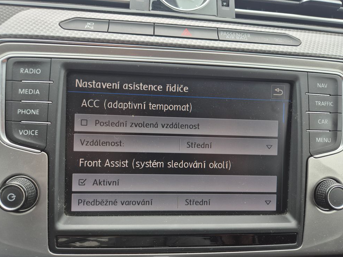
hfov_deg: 71.6
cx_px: 176
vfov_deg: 56.8
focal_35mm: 24
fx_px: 238
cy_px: 126
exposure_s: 1/67
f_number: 1.8
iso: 32
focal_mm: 5.4
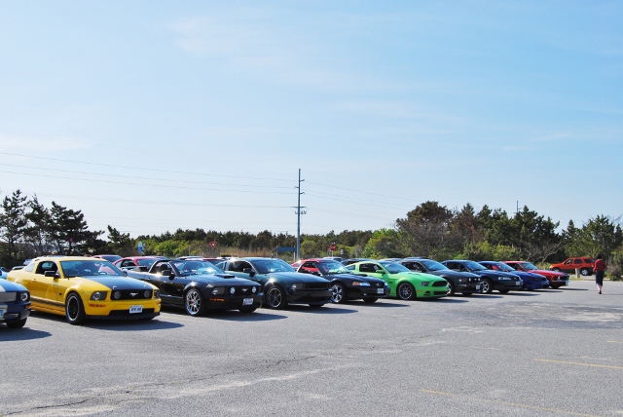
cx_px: 312
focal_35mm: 39
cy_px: 208
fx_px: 676
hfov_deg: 49.5
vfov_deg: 34.3
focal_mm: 26
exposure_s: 1/500
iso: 200
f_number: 11
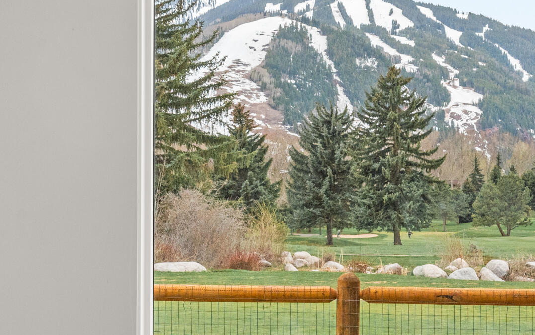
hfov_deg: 16.6
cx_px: 376
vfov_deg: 10.5
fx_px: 1822
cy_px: 191
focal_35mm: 125
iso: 400
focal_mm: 44
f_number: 9
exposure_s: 1/40
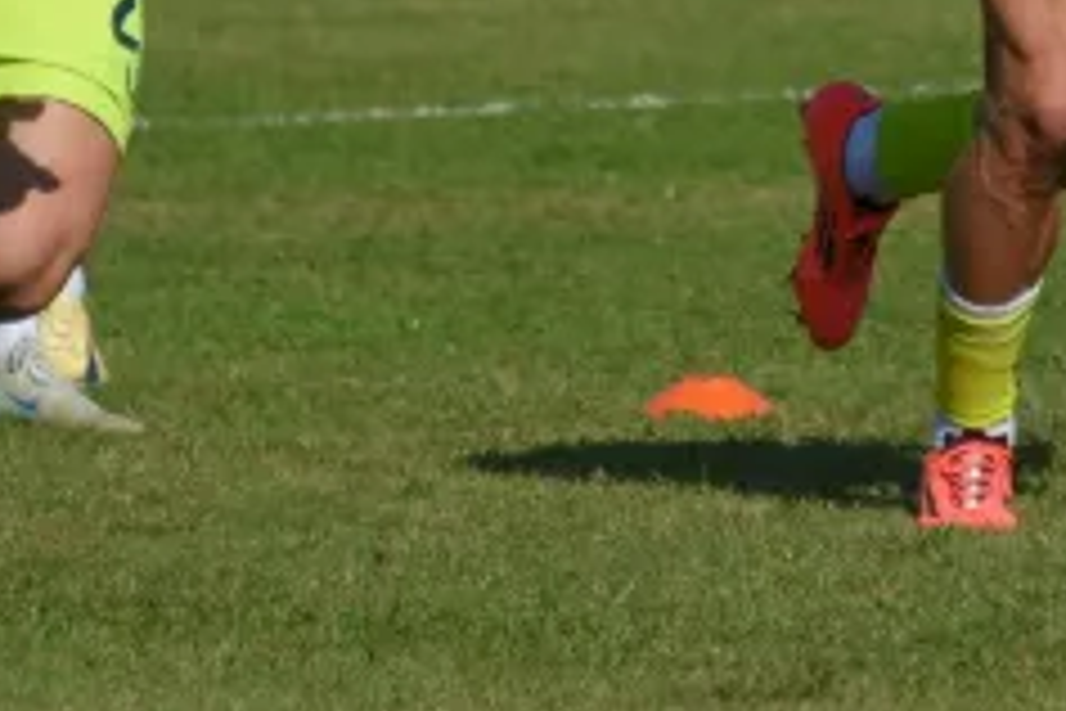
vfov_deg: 1.9
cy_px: -304
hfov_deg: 2.8
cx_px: 918
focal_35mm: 738
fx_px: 21851
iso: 400
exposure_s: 1/4000
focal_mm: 230
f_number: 5.6
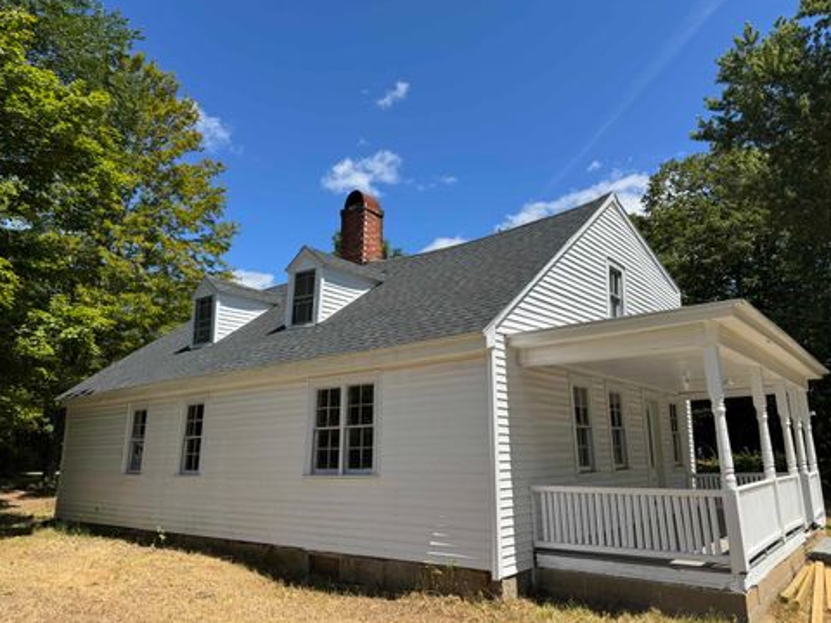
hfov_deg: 69.4
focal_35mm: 25
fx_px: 600
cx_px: 416
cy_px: 312
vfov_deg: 54.9
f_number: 1.78
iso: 80
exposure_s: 1/4049
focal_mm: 6.76
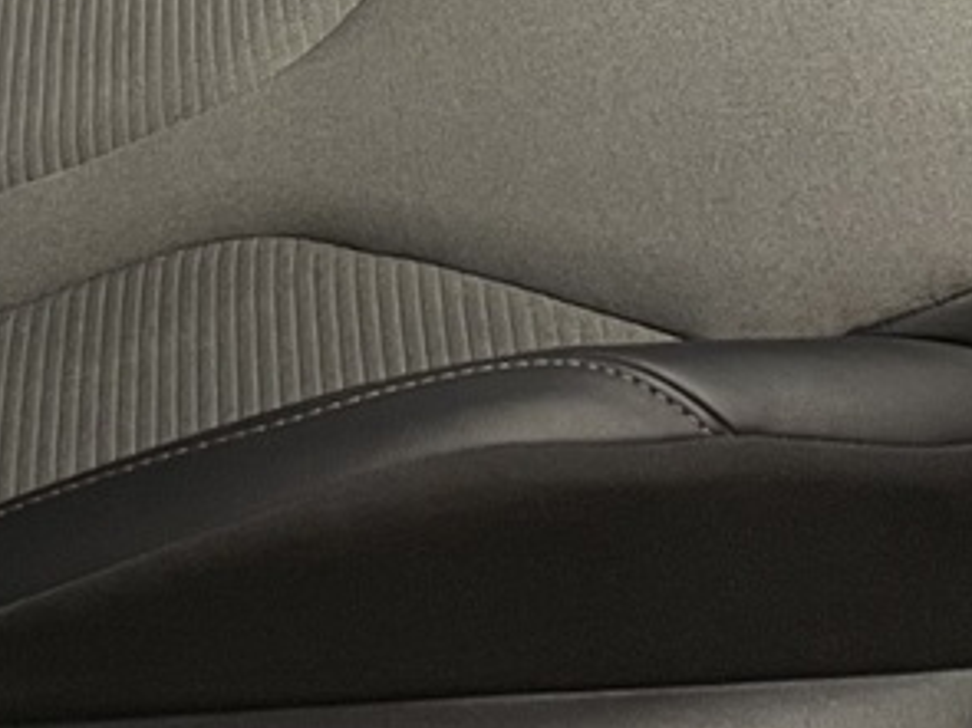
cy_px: -382
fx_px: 3565
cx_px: 320
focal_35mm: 127
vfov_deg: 11.2
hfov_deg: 15.5
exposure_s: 1/50
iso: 80
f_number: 1.6
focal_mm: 4.2
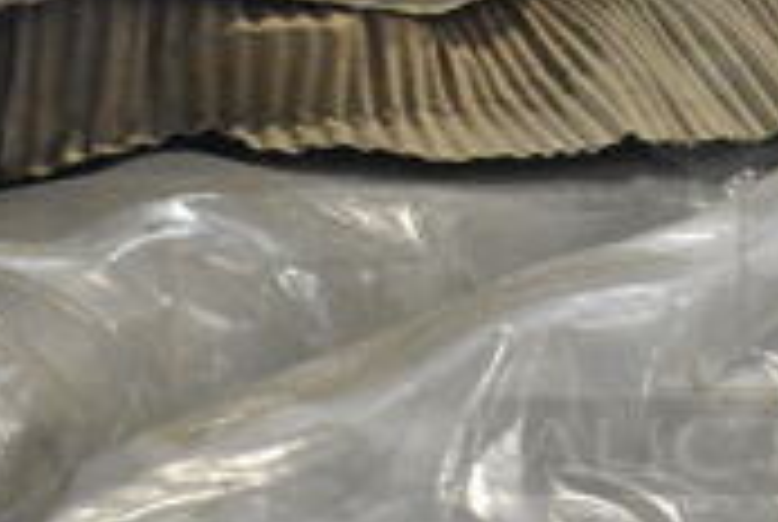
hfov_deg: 19.8
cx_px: 985
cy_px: 256
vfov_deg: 14.5
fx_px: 2057
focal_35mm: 95
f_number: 9
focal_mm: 18
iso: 6400
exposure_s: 1/320
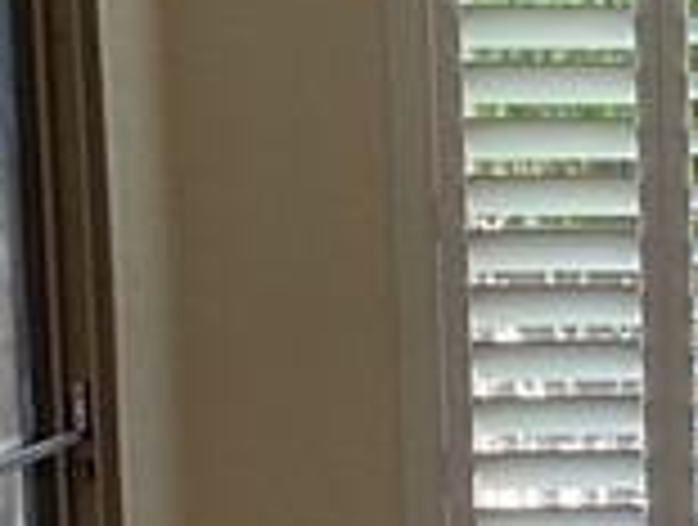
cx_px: 1193
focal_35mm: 191
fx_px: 3860
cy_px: 584
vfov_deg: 7.8
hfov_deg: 9.9
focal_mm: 3
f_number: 1.8
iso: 50
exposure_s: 1/60
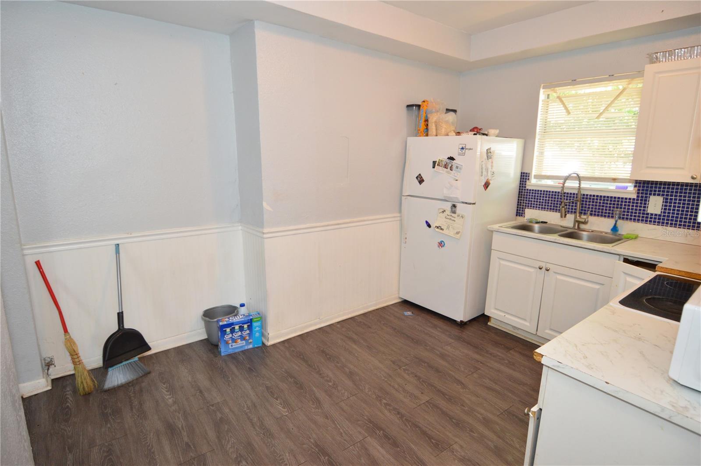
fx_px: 350
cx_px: 350
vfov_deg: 67.3
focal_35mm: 18
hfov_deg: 90.1
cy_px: 233
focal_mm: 12
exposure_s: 1/60
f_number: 4
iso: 560
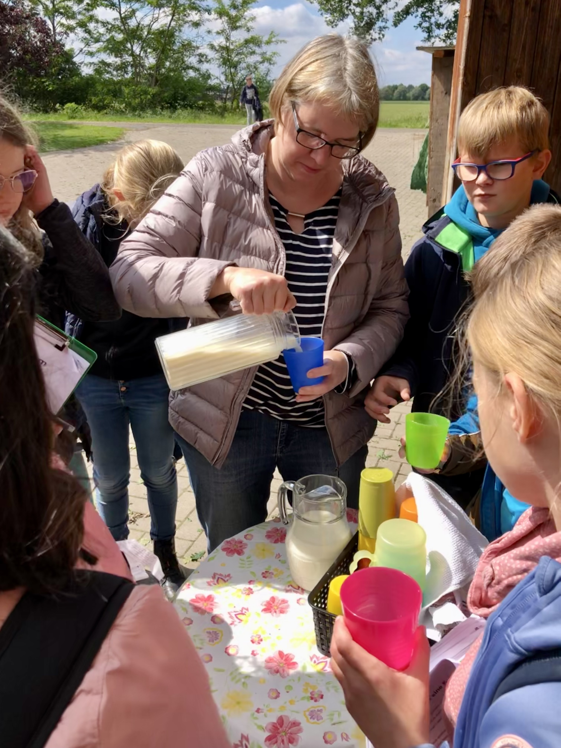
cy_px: 374
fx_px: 605
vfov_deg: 63.4
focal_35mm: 28
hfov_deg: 49.7
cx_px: 280
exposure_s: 1/1499
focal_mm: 3.99
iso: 20
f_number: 1.8
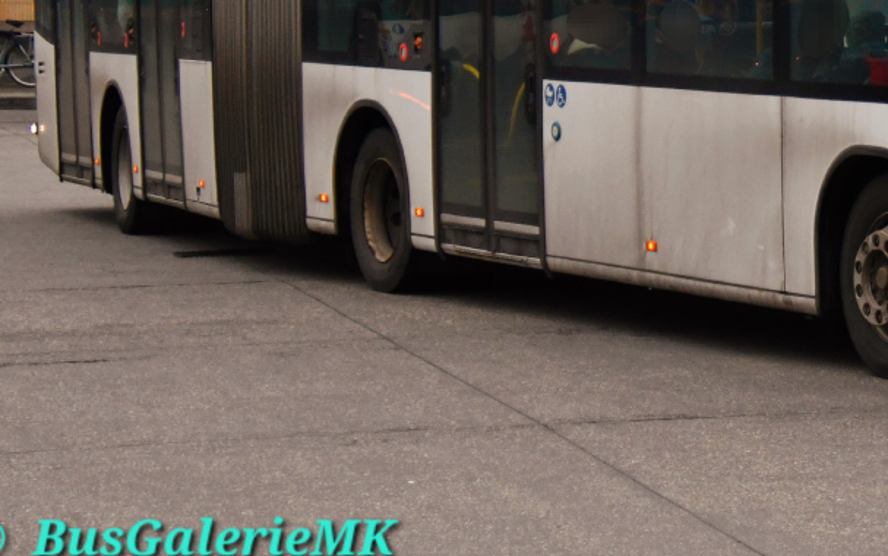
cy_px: -67
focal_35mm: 144
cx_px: 907
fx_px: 3487
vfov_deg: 9.0
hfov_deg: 14.3
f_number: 4
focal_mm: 44
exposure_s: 1/1000
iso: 1600
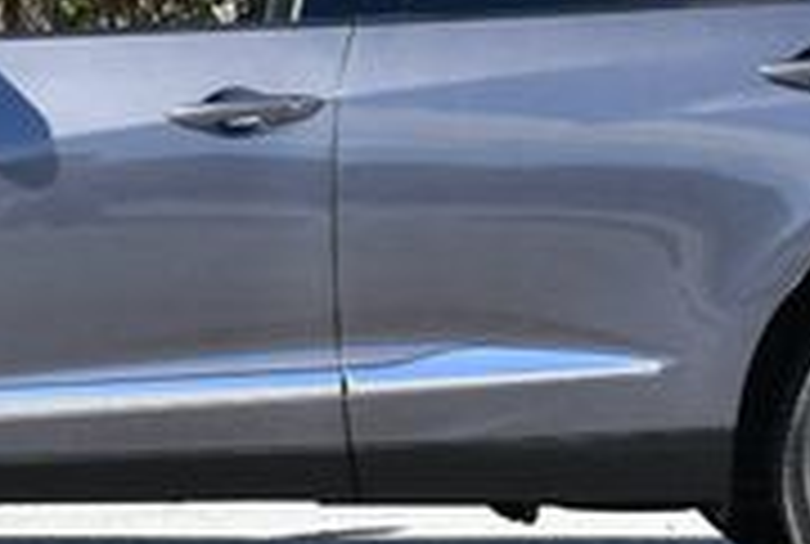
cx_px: 198
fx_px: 4804
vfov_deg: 6.5
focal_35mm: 213
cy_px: -81
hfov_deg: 9.6
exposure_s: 1/250
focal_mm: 30
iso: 180
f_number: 8
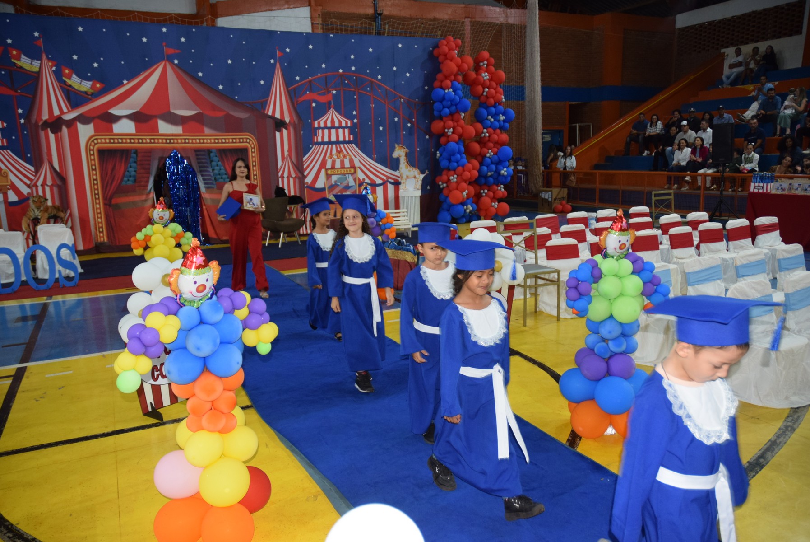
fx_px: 608
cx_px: 405
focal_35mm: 27
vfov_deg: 48.0
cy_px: 271
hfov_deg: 67.3
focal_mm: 18
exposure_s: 1/60
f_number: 3.5
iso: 1000
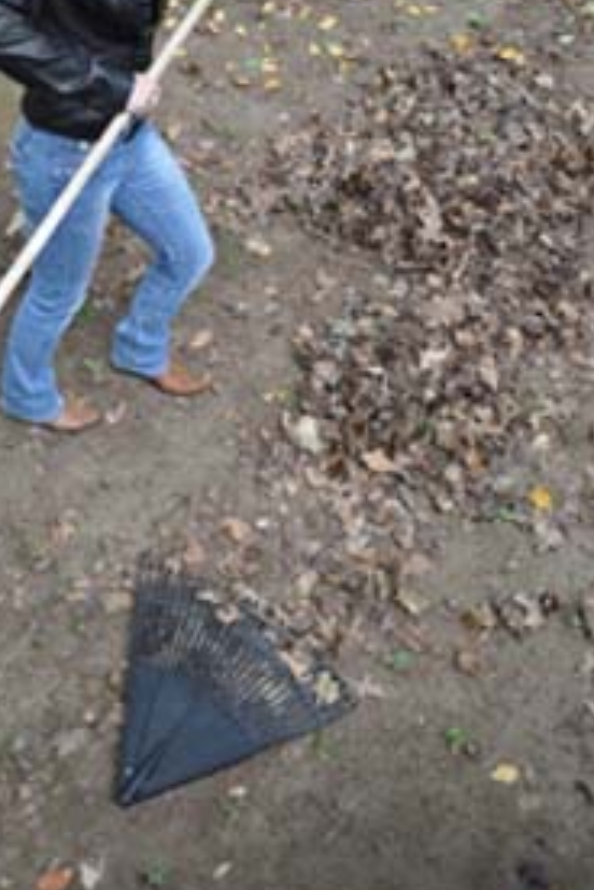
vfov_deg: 48.6
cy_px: 290
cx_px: 202
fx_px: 965
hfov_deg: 33.9
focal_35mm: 39
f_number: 3.5
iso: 400
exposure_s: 1/60
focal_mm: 18
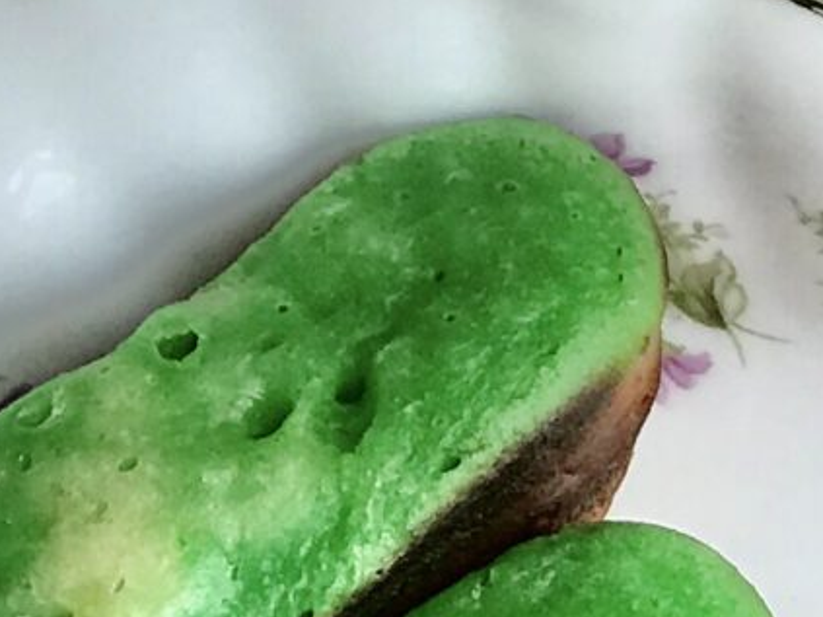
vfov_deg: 4.2
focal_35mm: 345
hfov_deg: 5.5
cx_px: 2167
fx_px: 8200
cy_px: 1676
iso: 25
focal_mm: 6.6
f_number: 2.8
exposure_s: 1/100
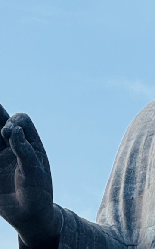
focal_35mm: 302
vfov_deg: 6.9
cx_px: 159
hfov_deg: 4.3
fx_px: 2044
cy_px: 194
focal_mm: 9
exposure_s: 1/1043
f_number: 2.8
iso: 25
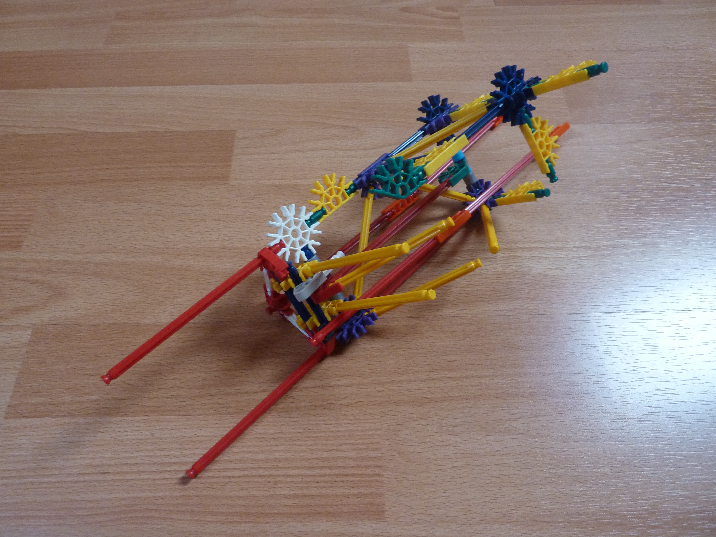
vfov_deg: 54.9
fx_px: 517
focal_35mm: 25
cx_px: 358
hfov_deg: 69.4
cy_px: 268
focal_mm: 4.1
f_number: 3.3
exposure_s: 1/30
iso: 250
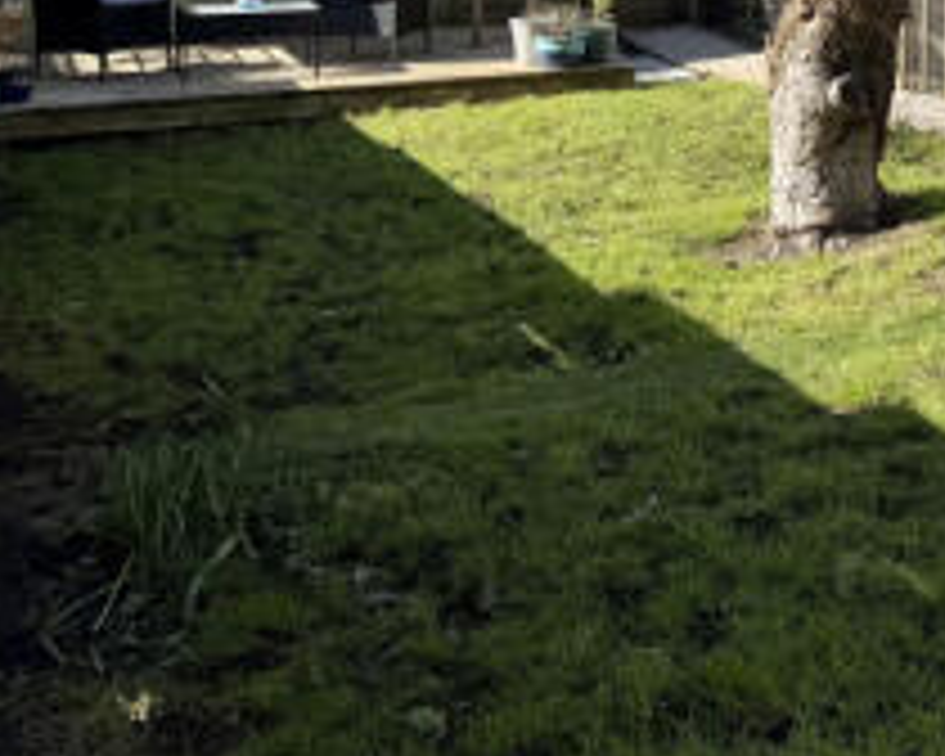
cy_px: -187
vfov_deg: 21.5
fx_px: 1818
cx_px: 1118
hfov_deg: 26.2
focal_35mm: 65
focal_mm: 6.76
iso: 80
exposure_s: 1/2801
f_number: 1.78
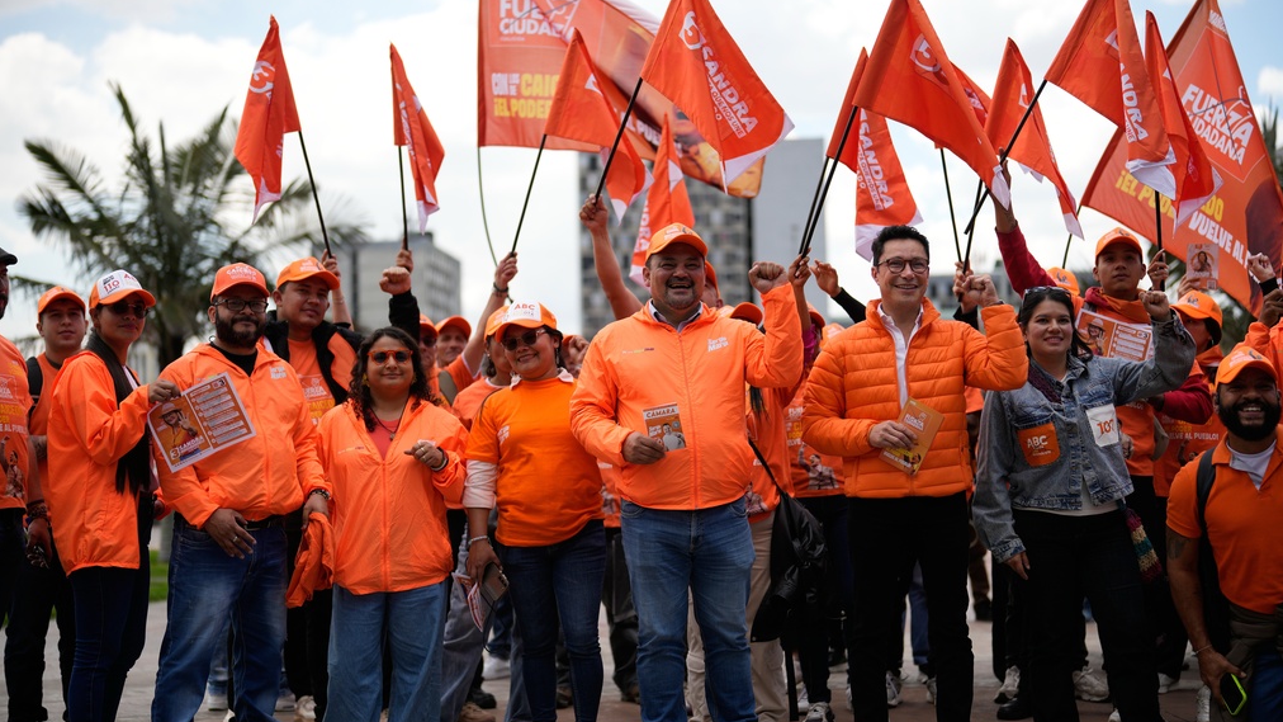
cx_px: 644
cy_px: 375
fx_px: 1803
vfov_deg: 22.6
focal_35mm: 53
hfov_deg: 39.2
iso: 100
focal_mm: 50
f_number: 1.4
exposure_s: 1/3200
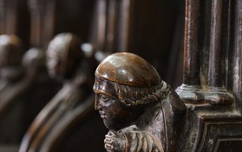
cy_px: 87
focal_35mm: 95
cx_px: 66
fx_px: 627
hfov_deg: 21.7
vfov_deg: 13.8
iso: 1600
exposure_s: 1/8
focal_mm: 62
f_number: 3.2
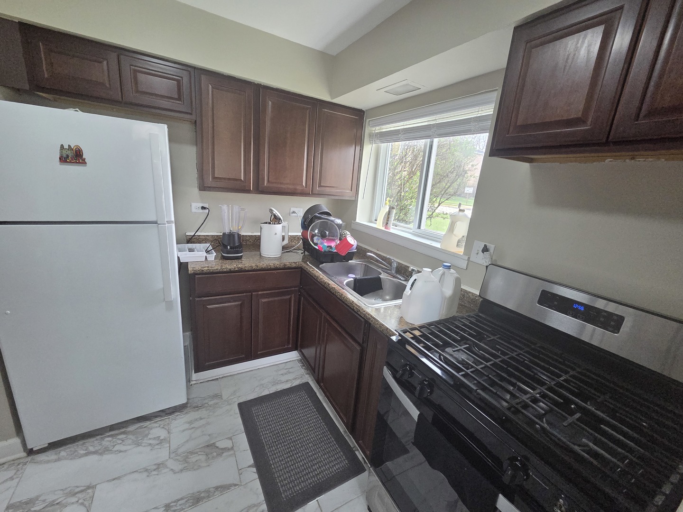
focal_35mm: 13
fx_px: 256
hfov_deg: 106.2
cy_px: 256
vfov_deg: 89.9
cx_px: 342
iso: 500
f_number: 2.2
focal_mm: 2.2
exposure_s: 1/359
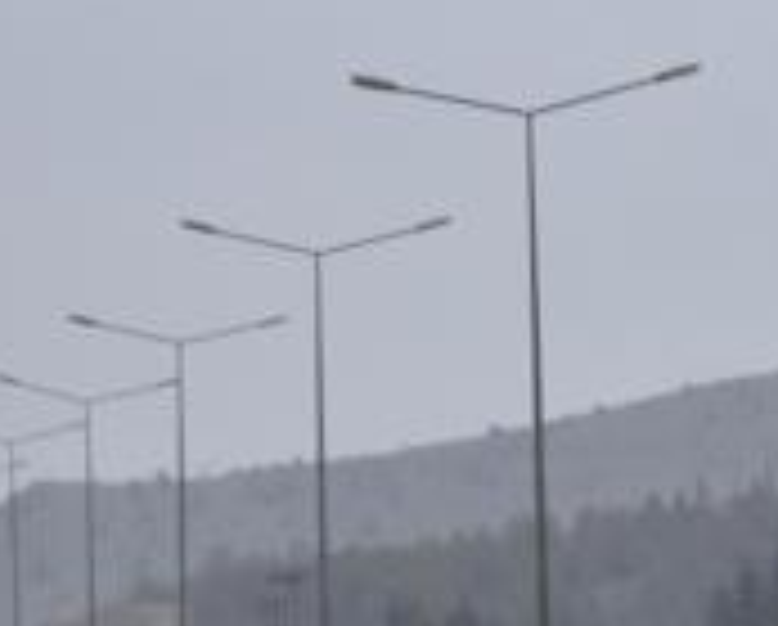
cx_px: 857
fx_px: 9226
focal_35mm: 400
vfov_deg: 3.9
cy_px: 761
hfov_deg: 4.8
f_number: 8
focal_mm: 80
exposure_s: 1/500
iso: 280
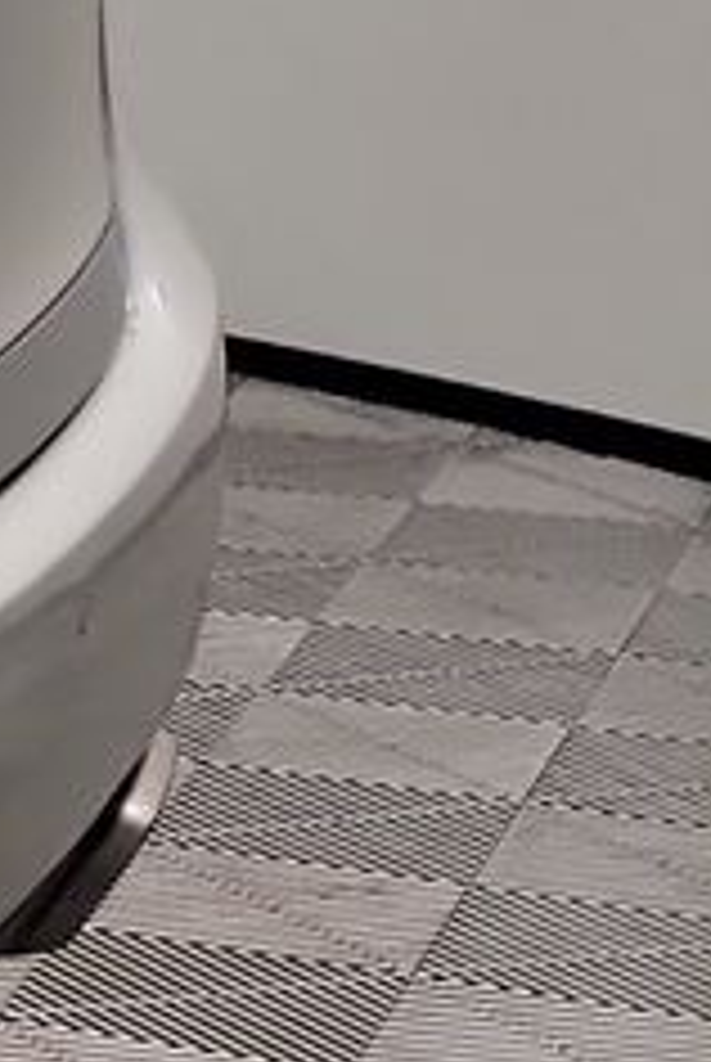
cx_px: -2884
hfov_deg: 5.7
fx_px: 4992
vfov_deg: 12.0
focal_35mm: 169
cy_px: 58
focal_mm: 6.7
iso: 63
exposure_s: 1/59
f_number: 1.8
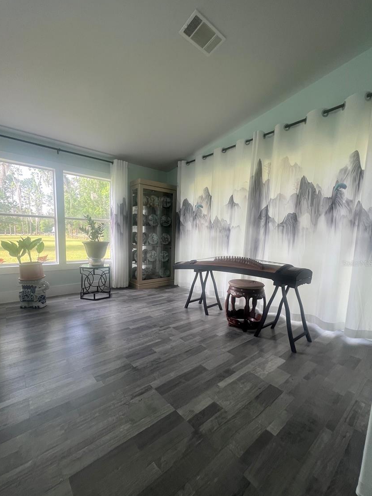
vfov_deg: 101.9
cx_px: 174
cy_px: 263
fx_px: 201
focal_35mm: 14
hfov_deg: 85.6
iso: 50
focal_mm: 1.57
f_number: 1.8
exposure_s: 1/120
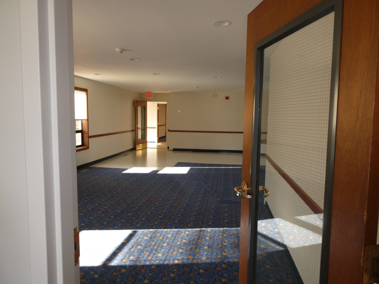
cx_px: 190
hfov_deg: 71.6
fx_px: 263
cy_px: 142
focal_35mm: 24
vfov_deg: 56.8
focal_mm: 4.3
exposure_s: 1/60
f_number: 3.3
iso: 160
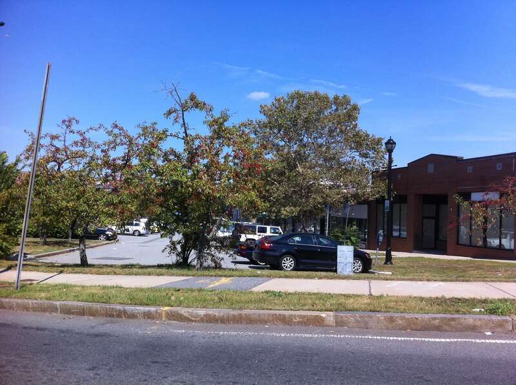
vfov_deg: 40.6
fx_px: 521
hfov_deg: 52.7
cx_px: 258
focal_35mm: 35
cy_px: 192
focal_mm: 3.85
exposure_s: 1/1160
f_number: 2.8
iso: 80
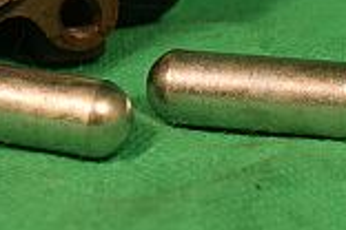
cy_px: -104
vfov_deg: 6.2
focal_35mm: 219
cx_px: -33
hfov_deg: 9.3
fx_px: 2105
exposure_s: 1/250
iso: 360
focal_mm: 38
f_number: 8
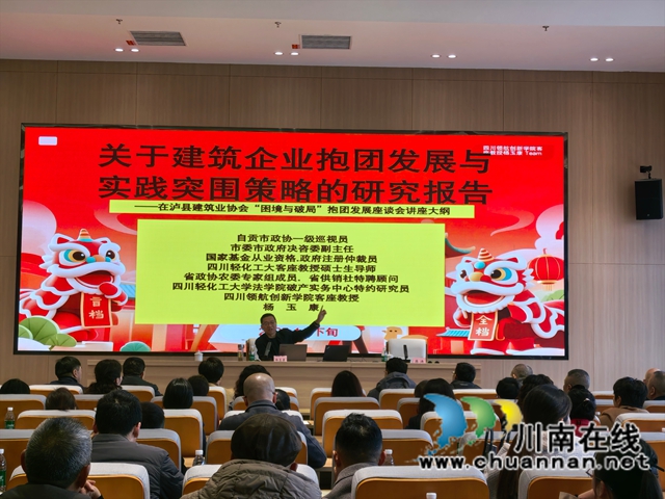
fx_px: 1037
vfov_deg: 27.0
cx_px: 332
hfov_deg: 35.5
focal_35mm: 54
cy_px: 250
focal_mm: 5.52
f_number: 1.9
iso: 80
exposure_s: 1/116
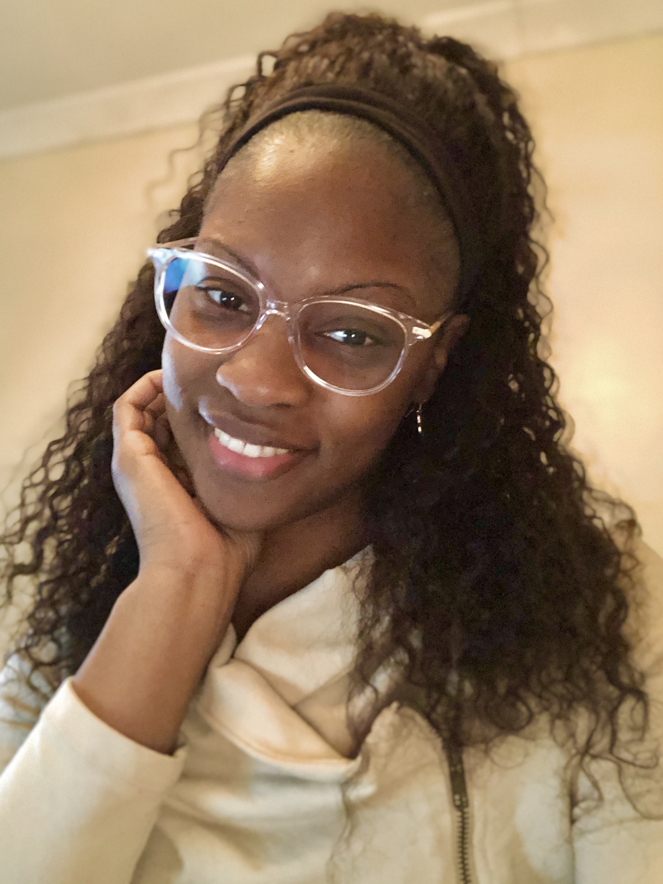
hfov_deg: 44.2
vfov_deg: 56.8
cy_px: 442
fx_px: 817
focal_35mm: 32
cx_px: 332
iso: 640
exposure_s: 1/16
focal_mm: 2.87
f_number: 2.2
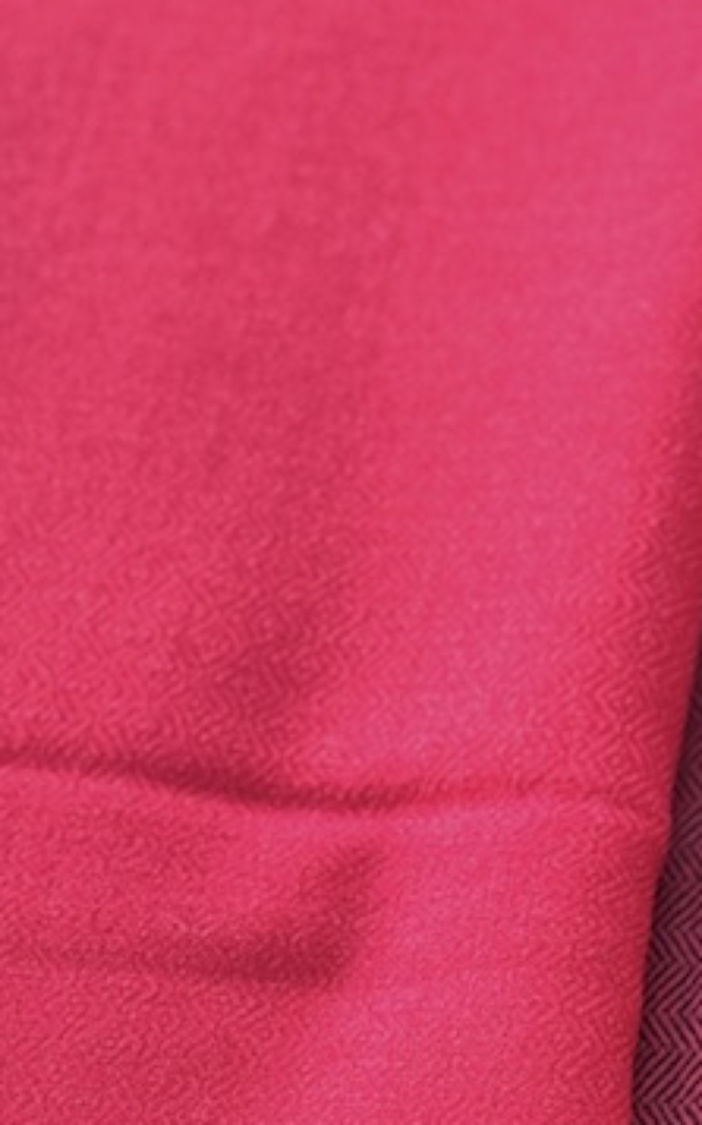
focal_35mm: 142
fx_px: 4348
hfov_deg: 9.2
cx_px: 291
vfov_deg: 14.5
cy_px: 1141
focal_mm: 6.76
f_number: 1.78
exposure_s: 1/108
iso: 100
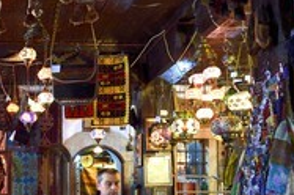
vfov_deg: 24.0
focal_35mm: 54
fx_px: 440
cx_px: -17
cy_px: 187
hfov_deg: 33.0
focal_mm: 24
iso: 1600
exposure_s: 1/13
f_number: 4.5
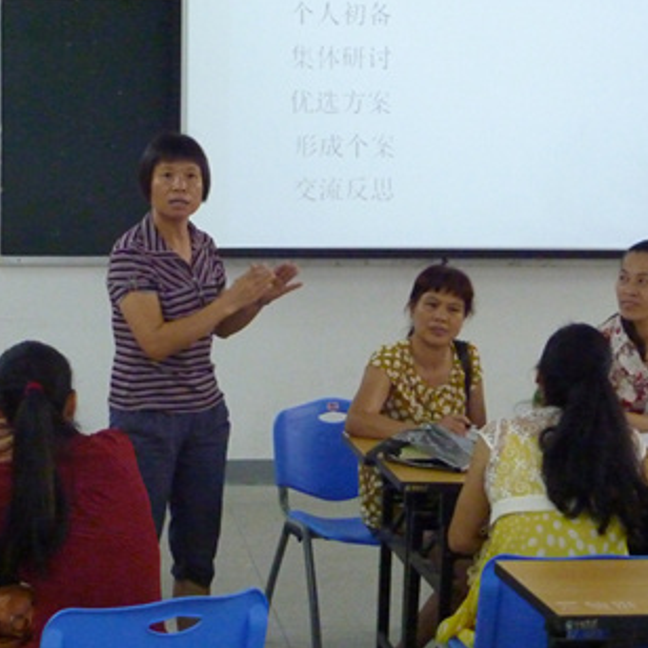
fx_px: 1673
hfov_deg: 21.9
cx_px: 267
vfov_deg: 21.9
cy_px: 256
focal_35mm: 79
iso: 800
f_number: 3.9
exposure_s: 1/20
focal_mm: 9.1
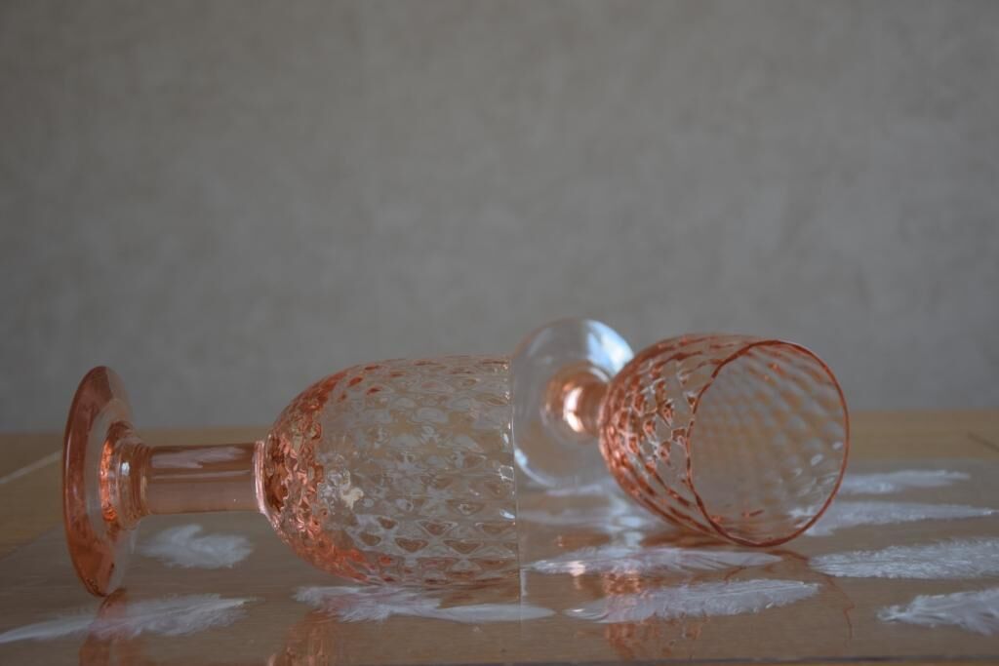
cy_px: 333
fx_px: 1332
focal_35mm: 48
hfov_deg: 41.1
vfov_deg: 28.1
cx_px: 500
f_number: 4.2
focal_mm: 32
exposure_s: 1/50
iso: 400
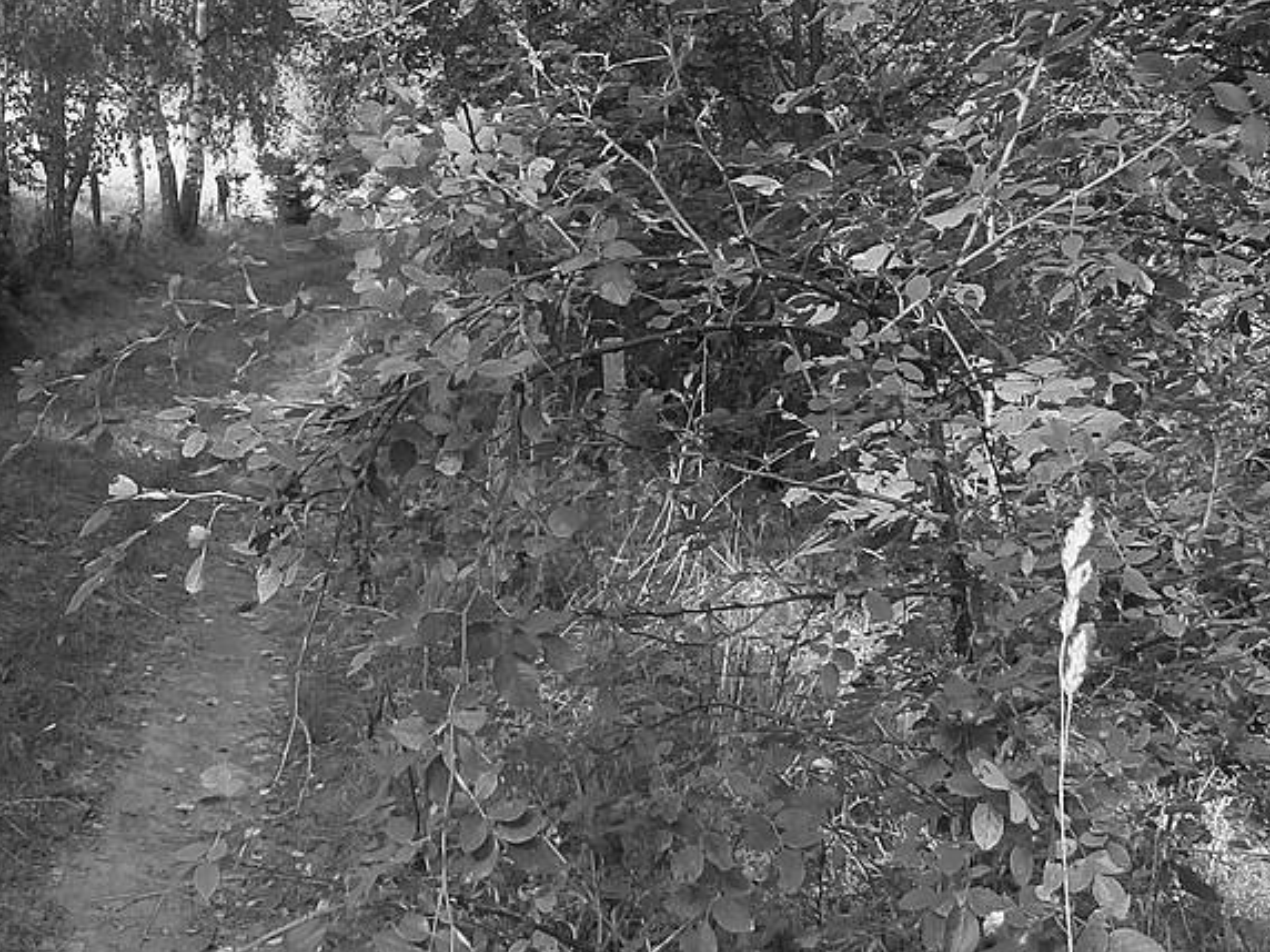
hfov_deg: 37.6
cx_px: 389
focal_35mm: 50
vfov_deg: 27.8
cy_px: 61
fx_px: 1834
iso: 80
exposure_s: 1/200
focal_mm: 4.7
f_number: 2.8
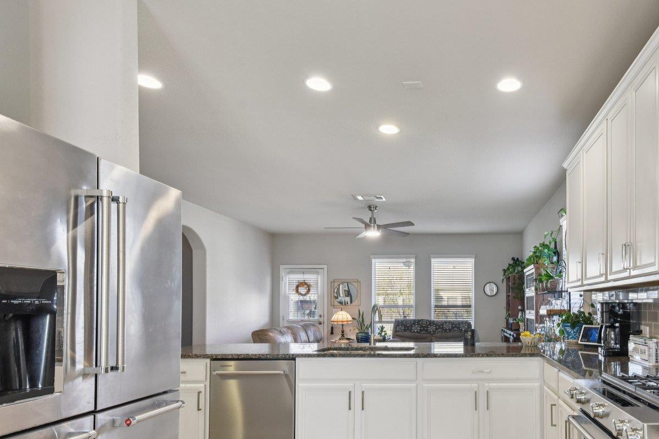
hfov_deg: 70.8
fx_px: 439
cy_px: 305
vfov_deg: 51.8
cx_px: 458
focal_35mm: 24
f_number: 8
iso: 720
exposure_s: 1/15
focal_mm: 14
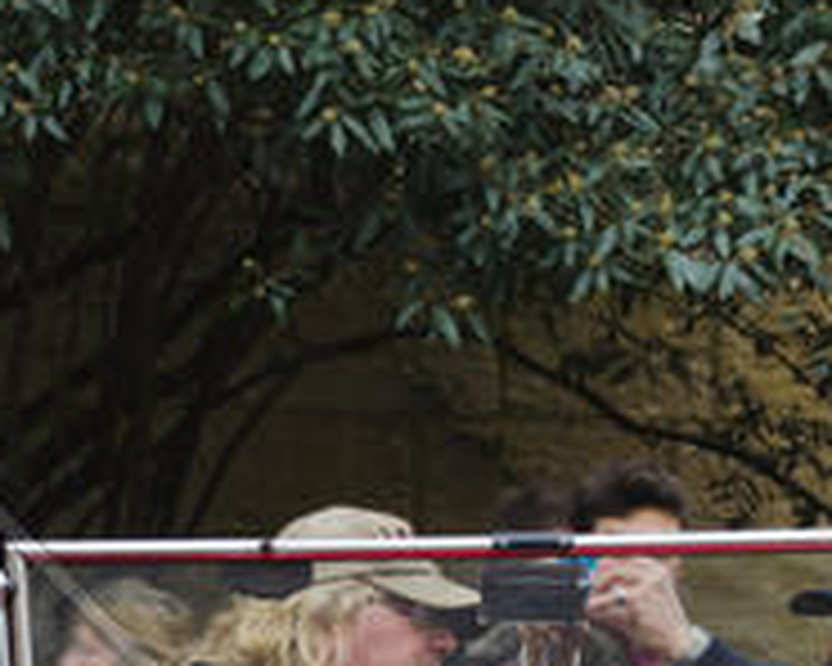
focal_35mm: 346
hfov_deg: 5.6
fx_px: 8520
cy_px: 1246
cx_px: 724
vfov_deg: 4.4
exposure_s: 1/30
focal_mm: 52
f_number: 6.7
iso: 100
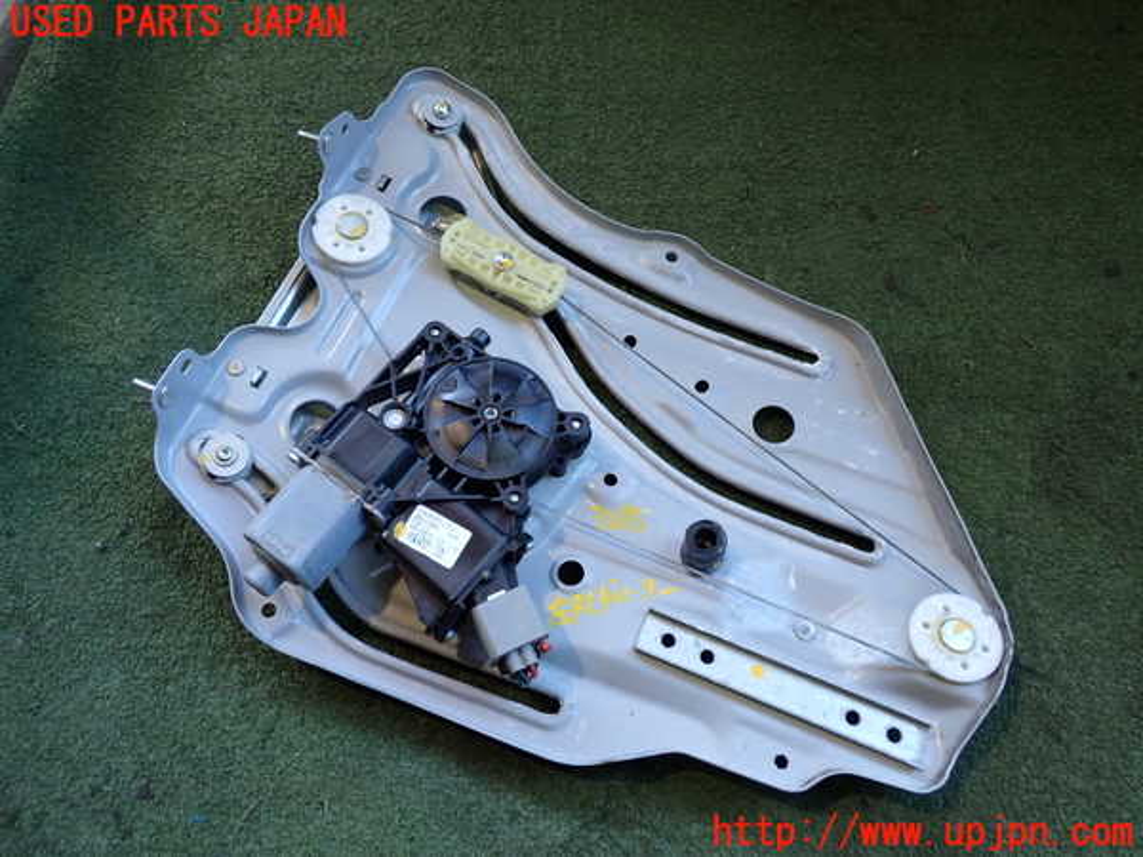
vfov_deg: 46.8
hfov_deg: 60.0
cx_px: 572
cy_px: 428
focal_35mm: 30
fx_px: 991
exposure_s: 1/80
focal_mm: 5.4
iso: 200
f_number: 2.3
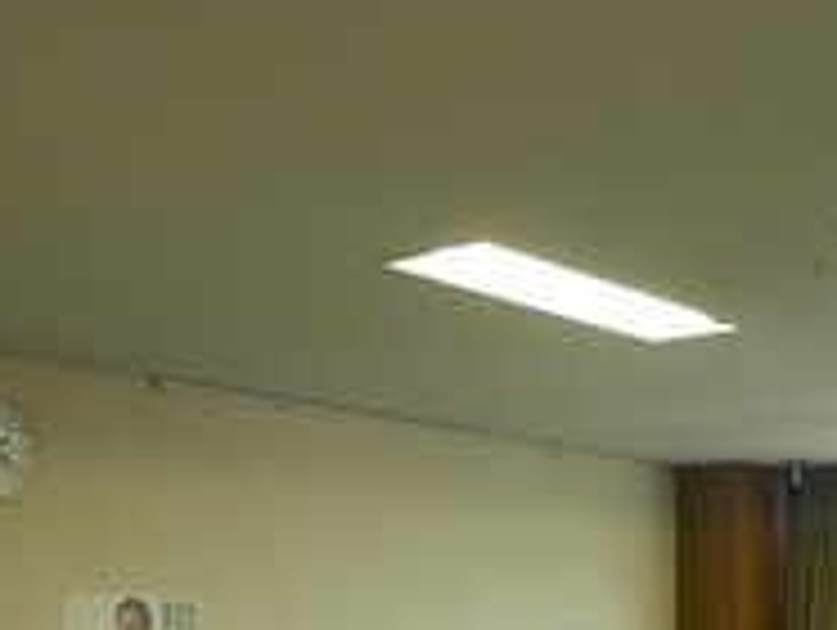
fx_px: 1622
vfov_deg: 20.5
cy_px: 765
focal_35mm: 67
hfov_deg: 28.9
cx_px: 454
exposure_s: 1/77
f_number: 2.8
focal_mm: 4.6
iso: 78
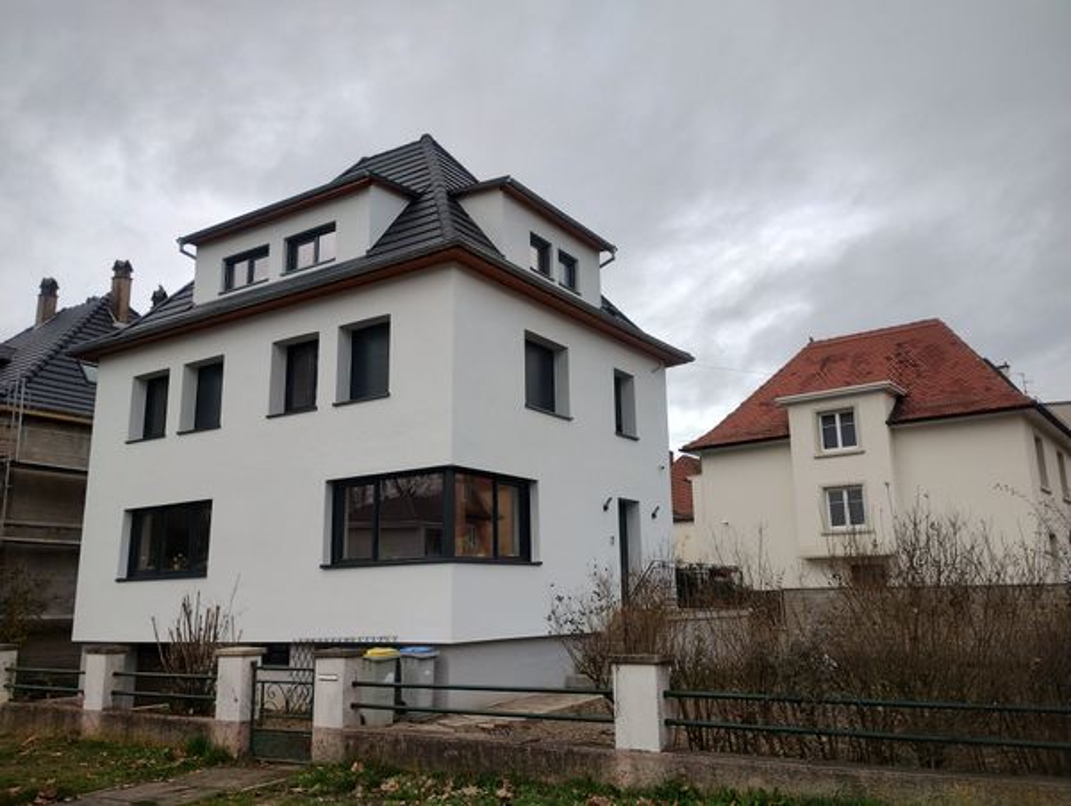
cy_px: 403
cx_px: 536
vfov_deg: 49.9
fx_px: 868
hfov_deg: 63.4
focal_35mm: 28
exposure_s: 1/301
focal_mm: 4.27
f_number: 1.8
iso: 100
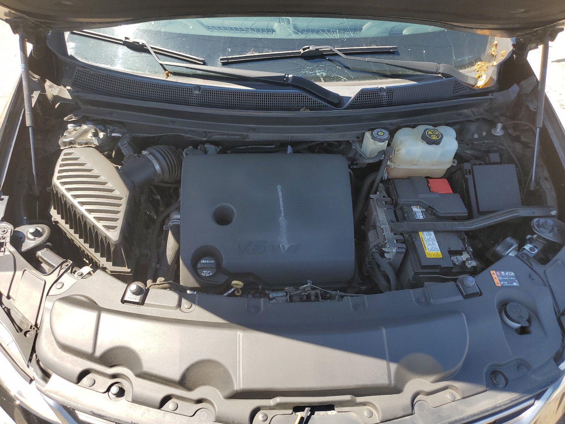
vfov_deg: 53.1
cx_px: 282
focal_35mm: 26
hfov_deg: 67.3
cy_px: 212
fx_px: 424
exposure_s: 1/625
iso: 50
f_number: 1.5
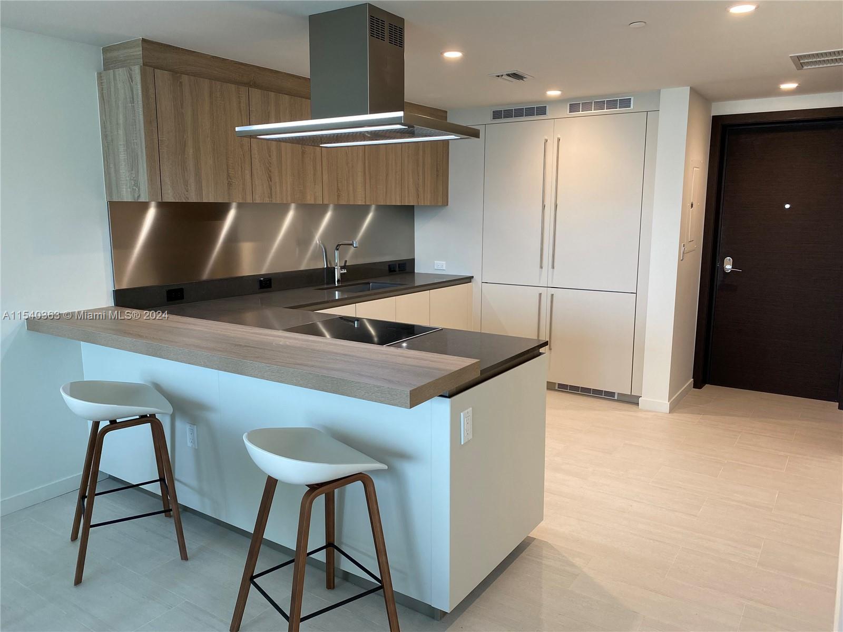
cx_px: 422
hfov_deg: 67.3
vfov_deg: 53.1
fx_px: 633
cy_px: 316
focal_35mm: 26
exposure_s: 1/120
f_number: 1.8
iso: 125
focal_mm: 4.25
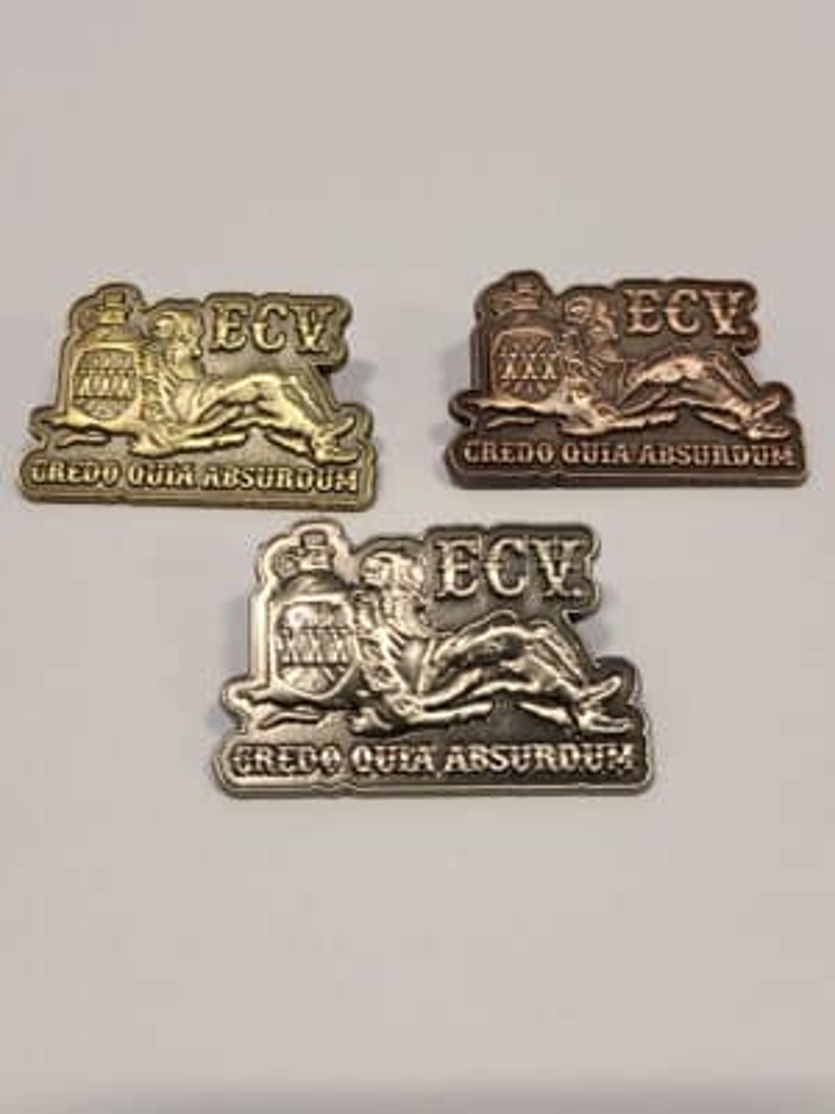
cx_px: 418
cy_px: 557
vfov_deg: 67.3
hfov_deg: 53.1
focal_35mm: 26
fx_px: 836
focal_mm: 5.4
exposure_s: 1/60
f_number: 1.8
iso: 160
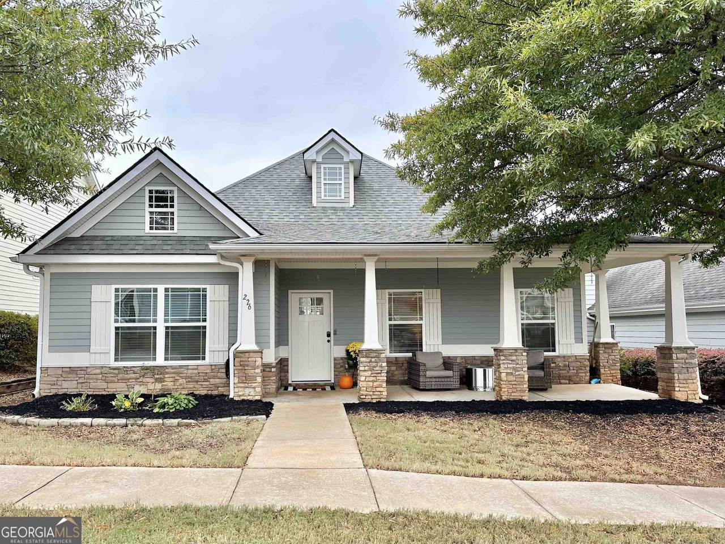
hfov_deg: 71.6
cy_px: 272
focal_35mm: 24
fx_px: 503
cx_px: 362
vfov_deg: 56.8
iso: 80
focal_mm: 6.86
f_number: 1.78
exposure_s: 1/386
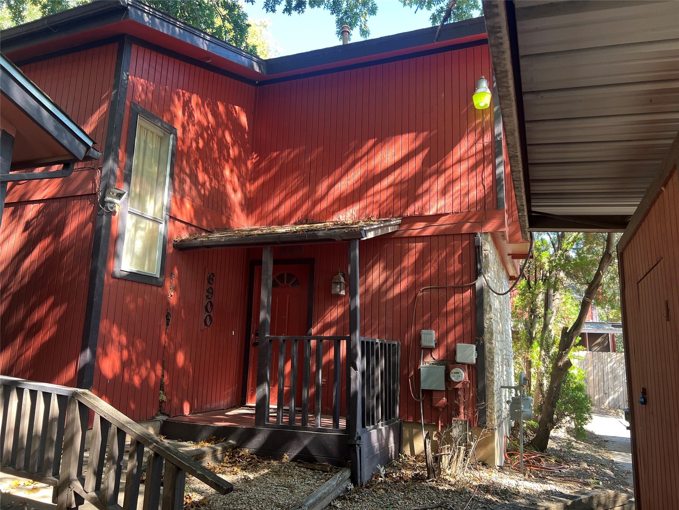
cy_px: 255
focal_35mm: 26
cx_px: 340
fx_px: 510
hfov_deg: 67.3
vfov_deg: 53.1
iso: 50
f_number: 1.5
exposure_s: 1/121
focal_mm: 5.7
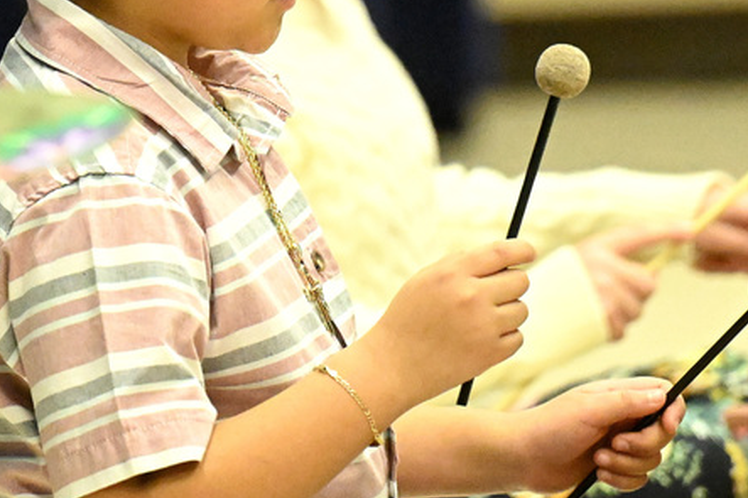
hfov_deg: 3.0
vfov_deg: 2.0
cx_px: 223
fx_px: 14393
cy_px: 12
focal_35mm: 693
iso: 12800
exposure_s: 1/640
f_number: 2.8
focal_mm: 200
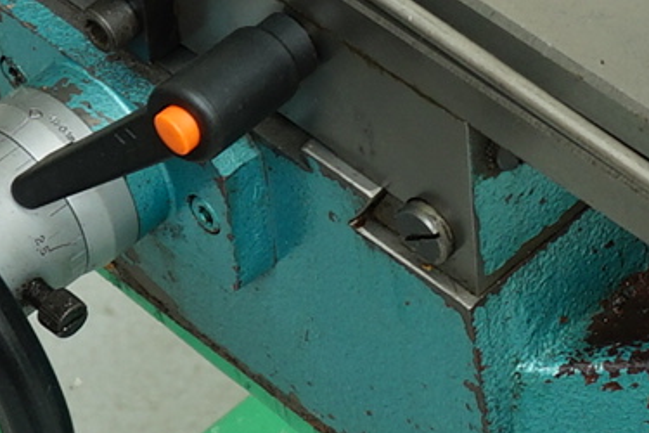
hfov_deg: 11.6
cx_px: 678
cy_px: -166
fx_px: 3155
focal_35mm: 175
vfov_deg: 7.7
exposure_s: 1/60
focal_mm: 16
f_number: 4
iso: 100
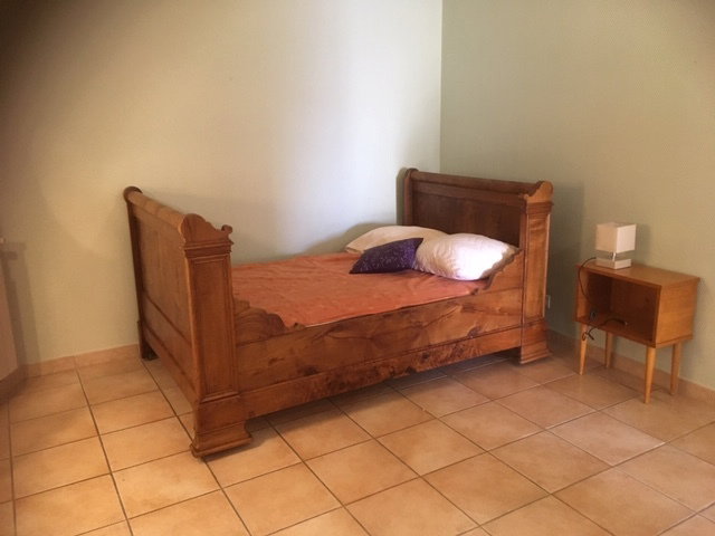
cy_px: 268
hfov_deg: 61.7
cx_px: 358
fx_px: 599
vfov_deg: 48.2
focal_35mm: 29
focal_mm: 4.15
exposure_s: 1/25
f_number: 2.2
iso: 200
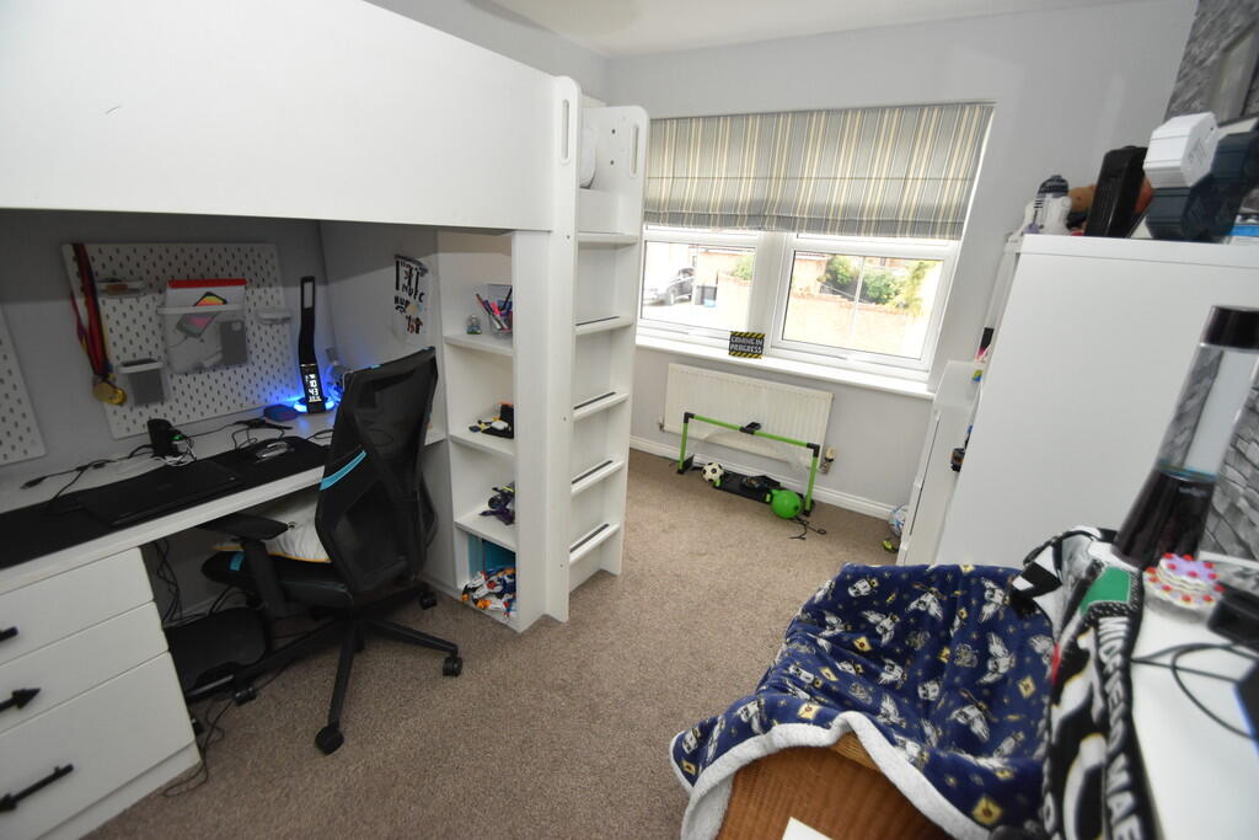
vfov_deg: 77.3
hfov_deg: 100.4
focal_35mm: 15
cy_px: 420
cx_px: 630
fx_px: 525
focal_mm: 10
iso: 1250
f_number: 3.5
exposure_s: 1/60
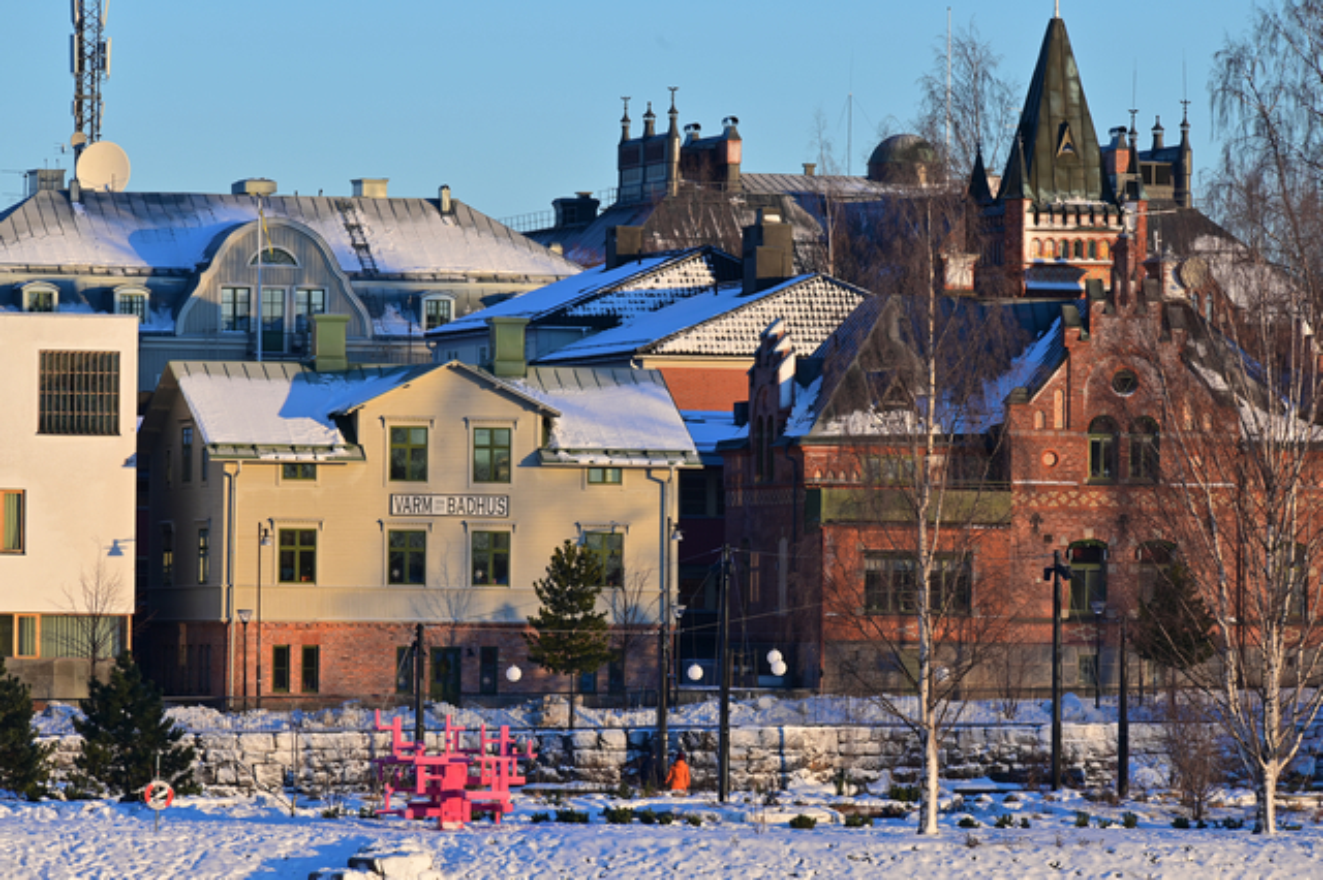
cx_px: 662
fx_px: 11019
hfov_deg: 6.9
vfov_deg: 4.6
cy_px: 440
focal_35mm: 300
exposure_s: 1/80
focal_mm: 300
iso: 100
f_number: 10
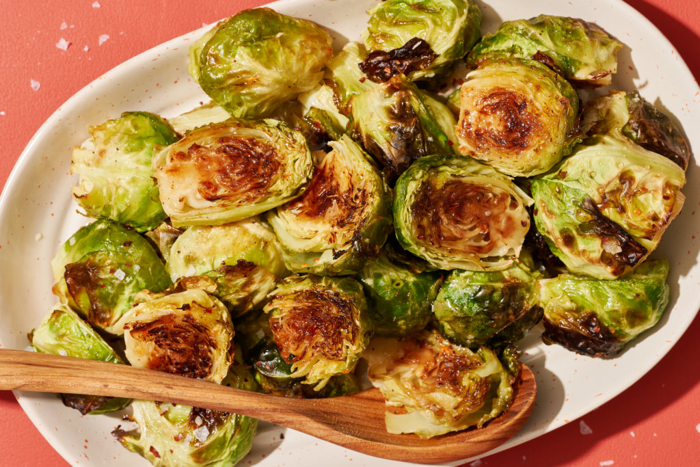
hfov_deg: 19.5
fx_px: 2042
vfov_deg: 13.0
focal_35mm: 105
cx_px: 350
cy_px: 234
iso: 100
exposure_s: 1/160
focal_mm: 105
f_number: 16
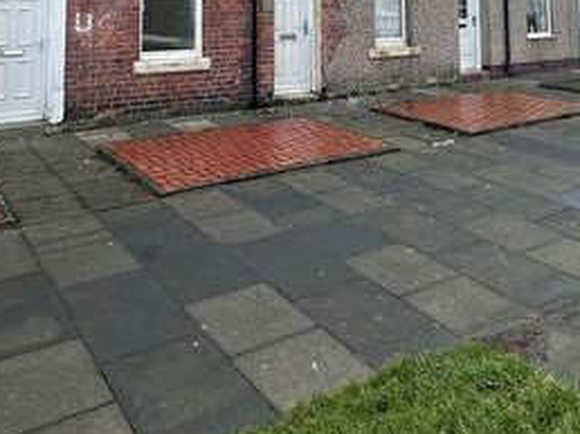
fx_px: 636
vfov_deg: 32.3
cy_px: -64
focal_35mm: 38
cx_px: 270
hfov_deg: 49.0
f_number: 2.2
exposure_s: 1/127
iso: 40
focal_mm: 2.22
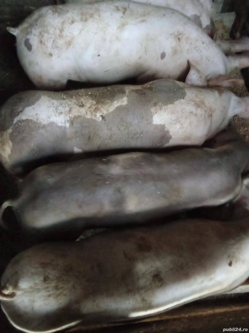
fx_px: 269
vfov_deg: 63.5
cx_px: 124
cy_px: 166
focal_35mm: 28
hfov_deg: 49.7
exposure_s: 1/14.3
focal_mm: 2.78
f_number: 2
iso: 4000
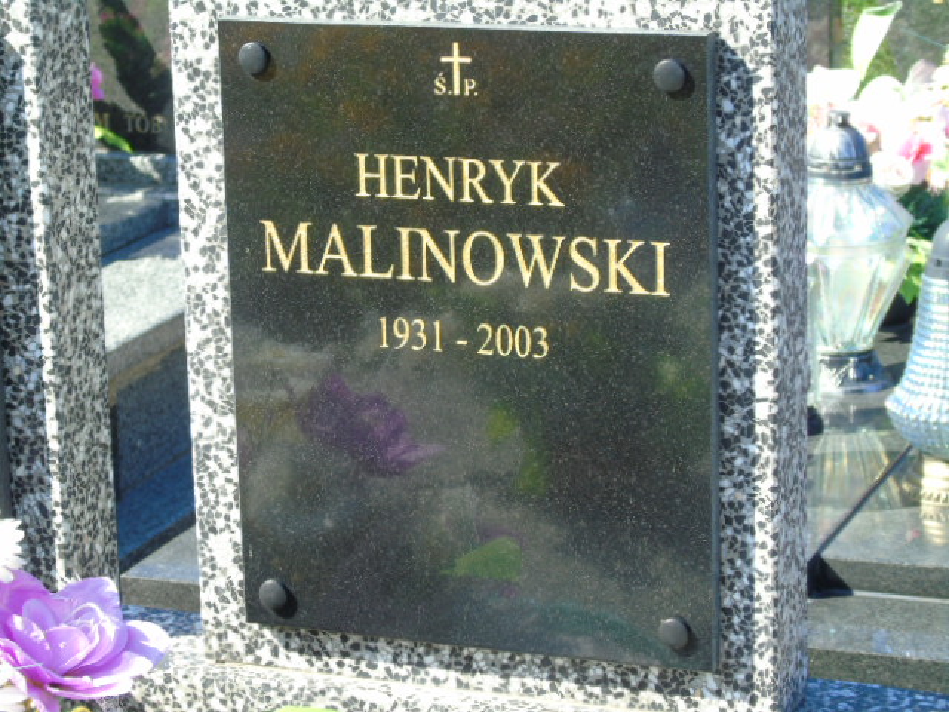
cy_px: 356
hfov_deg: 18.2
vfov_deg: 13.7
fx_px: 2961
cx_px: 474
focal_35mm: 108
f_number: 4.4
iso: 80
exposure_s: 1/160
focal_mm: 19
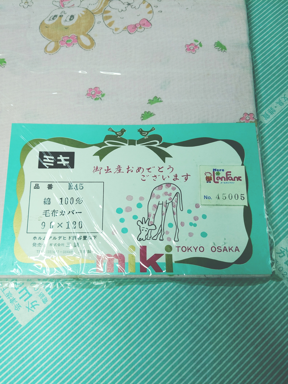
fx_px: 300
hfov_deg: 51.4
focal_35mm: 27
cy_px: 192
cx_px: 144
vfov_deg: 65.3
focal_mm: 4.38
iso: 63
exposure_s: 1/99.9
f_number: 1.73
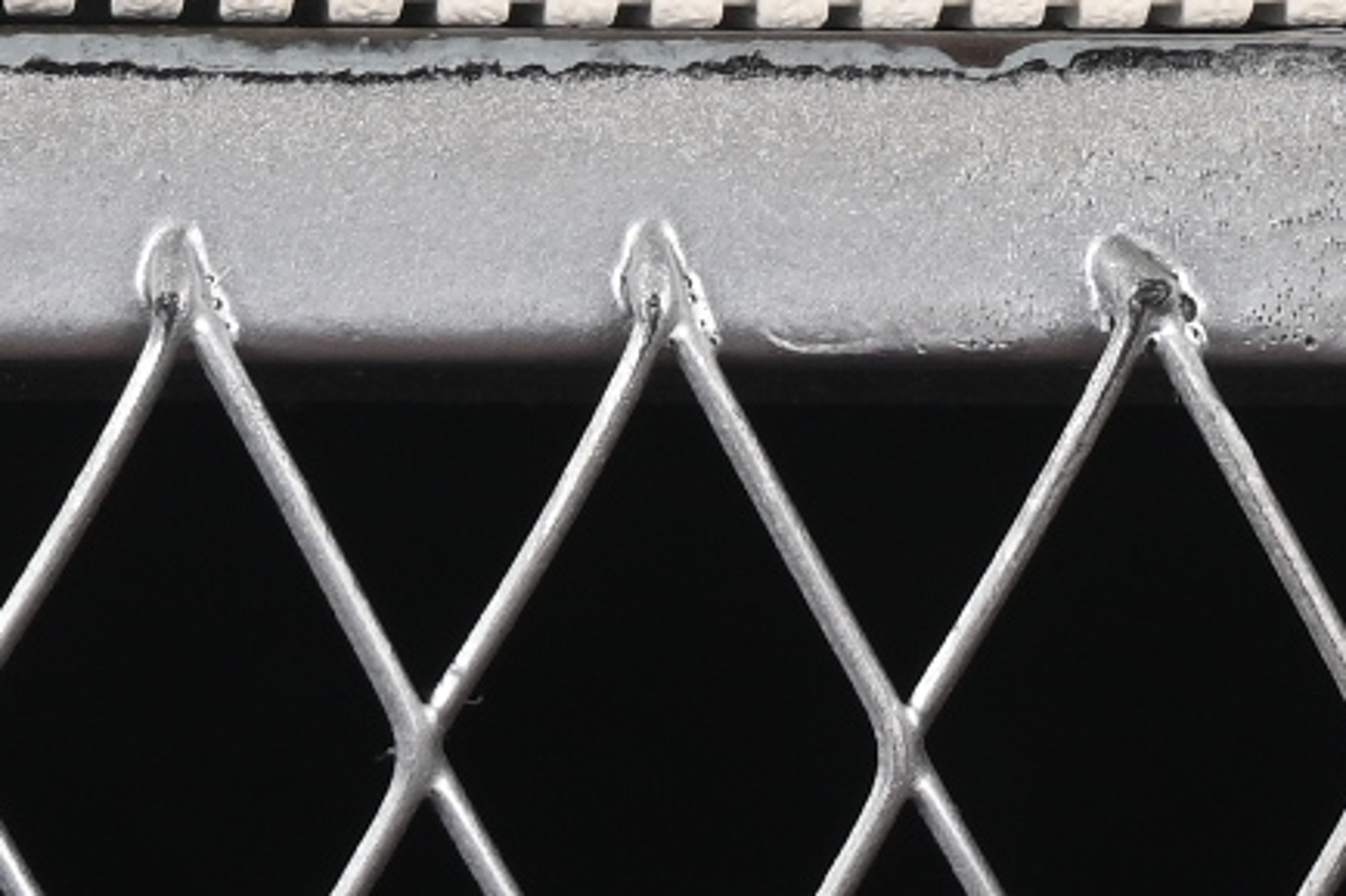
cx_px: 2056
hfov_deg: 4.3
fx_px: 17976
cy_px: -1730
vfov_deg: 2.8
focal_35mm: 481
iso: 160
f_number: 8
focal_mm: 50
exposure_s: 1/100
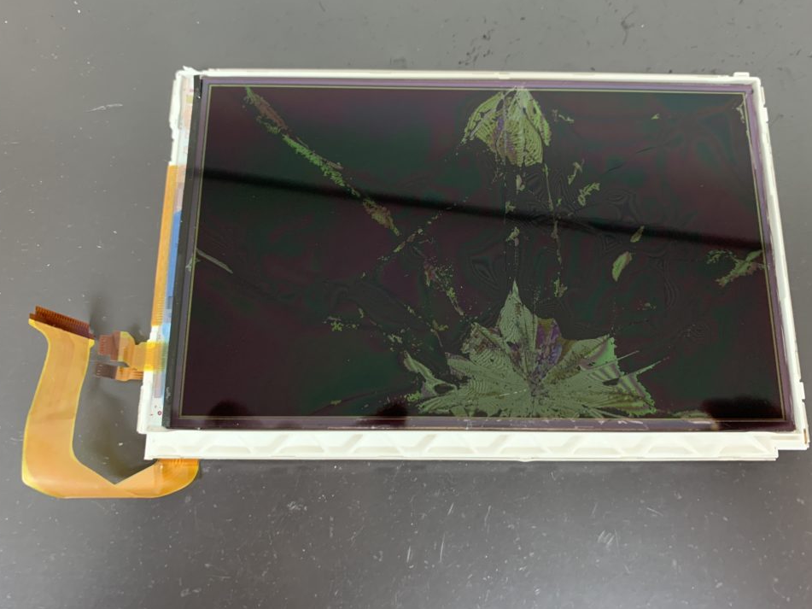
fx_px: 657
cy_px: 284
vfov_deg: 49.7
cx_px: 424
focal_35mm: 28
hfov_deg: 63.4
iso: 400
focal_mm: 4.25
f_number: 1.8
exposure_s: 1/30
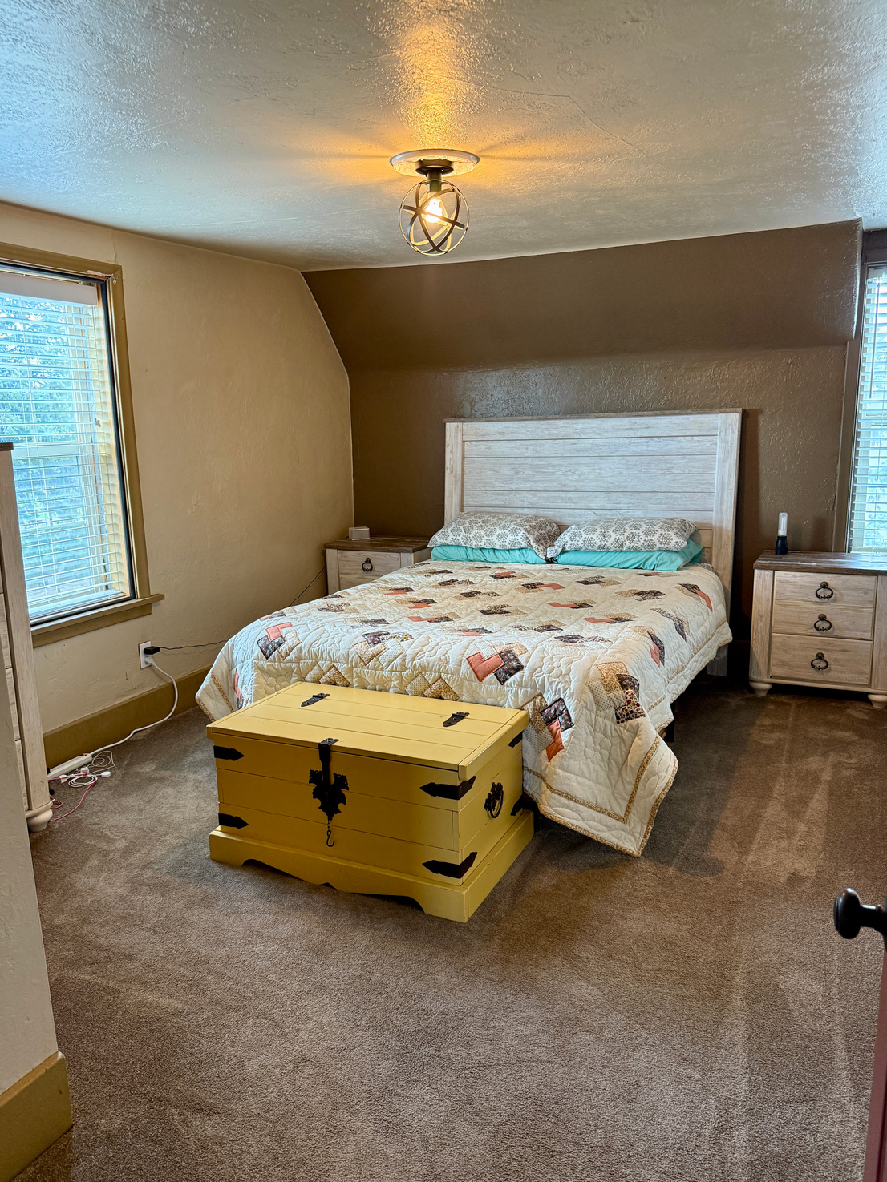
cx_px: 439
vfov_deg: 69.4
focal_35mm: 25
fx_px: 854
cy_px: 599
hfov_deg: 54.9
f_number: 1.78
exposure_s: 1/60
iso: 250
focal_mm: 6.76
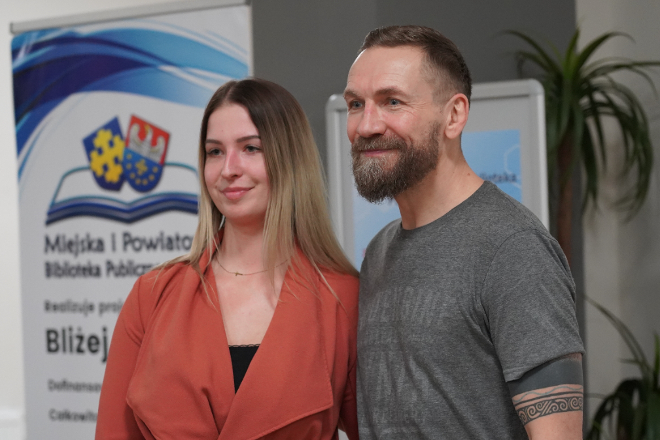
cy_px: 260
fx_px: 2457
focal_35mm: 134
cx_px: 306
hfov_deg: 15.3
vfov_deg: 10.2
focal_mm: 104
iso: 5000
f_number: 4
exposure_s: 1/160
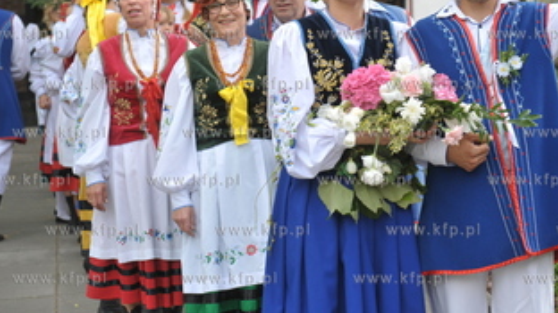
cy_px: 107
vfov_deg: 12.8
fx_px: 1390
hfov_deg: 22.7
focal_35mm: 94
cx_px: 326
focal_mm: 70
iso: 400
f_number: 5.6
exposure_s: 1/200
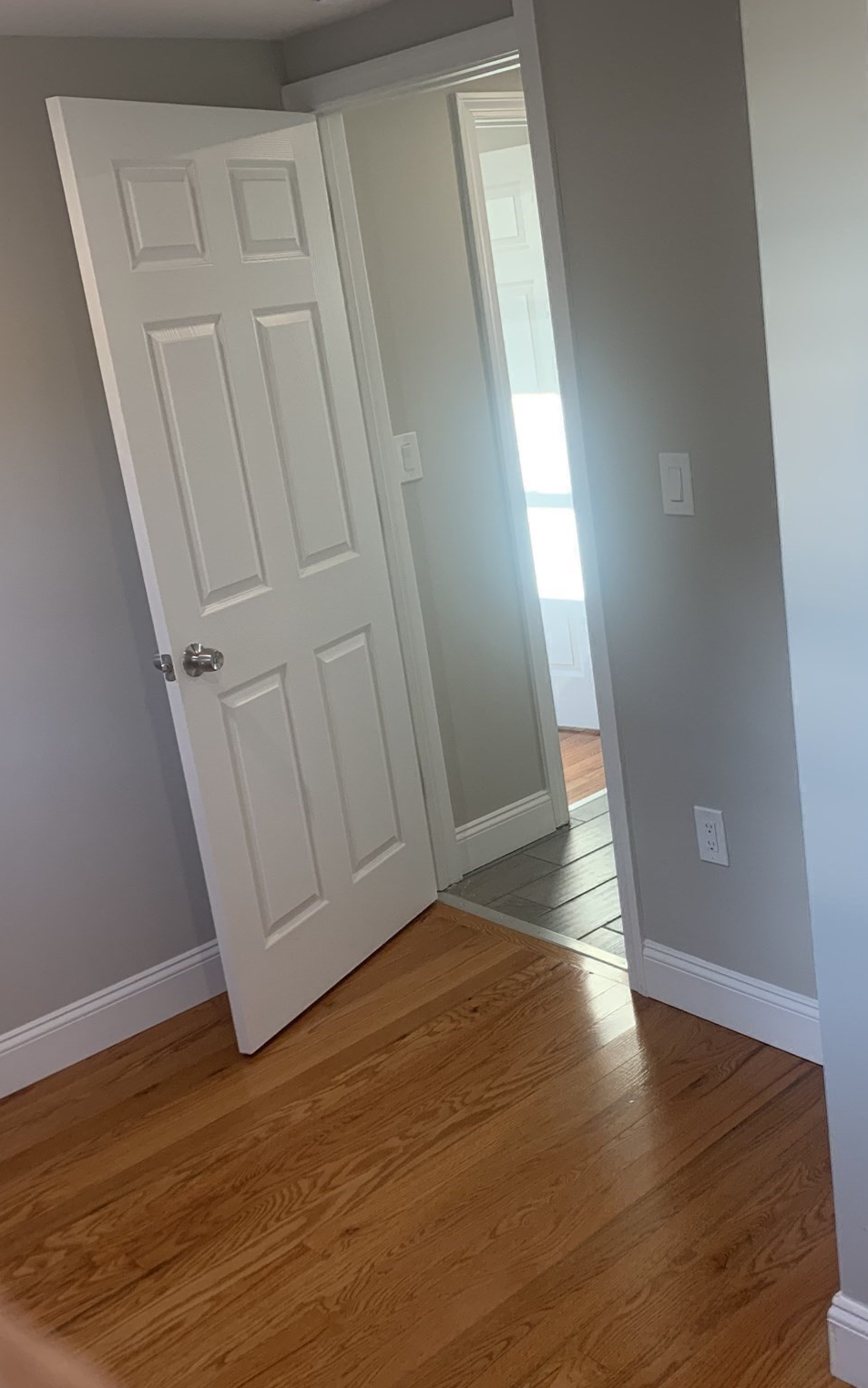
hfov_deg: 34.0
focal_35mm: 37
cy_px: 690
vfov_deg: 52.8
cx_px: 596
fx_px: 1401
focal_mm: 4.25
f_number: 1.8
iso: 100
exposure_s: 1/121
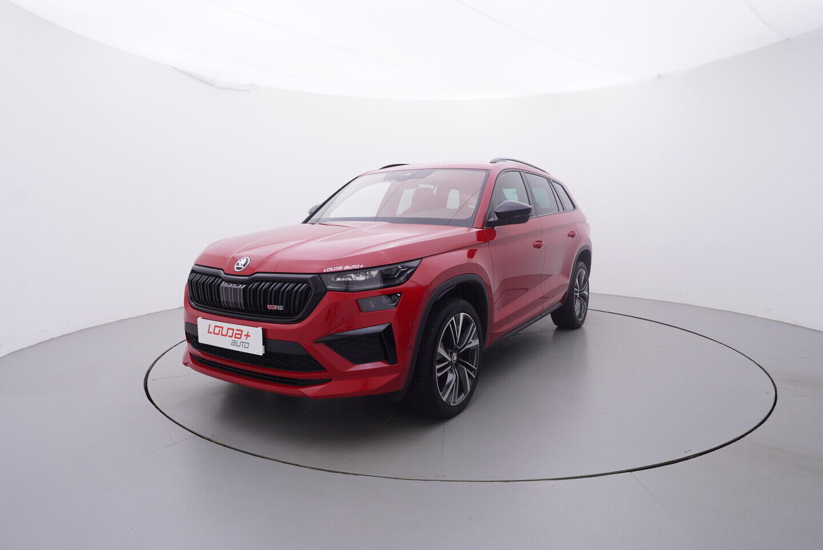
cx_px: 412
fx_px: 515
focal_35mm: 22
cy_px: 275
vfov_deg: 56.2
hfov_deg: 77.3
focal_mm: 15
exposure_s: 1/80
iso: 200
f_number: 5
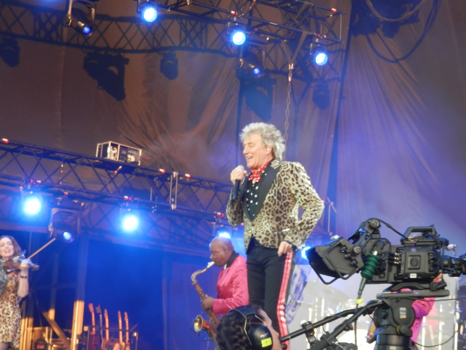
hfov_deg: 17.0
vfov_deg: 12.8
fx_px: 1562
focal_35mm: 116
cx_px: 233
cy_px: 175
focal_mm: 20.9
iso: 200
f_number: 5.2
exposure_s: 1/40
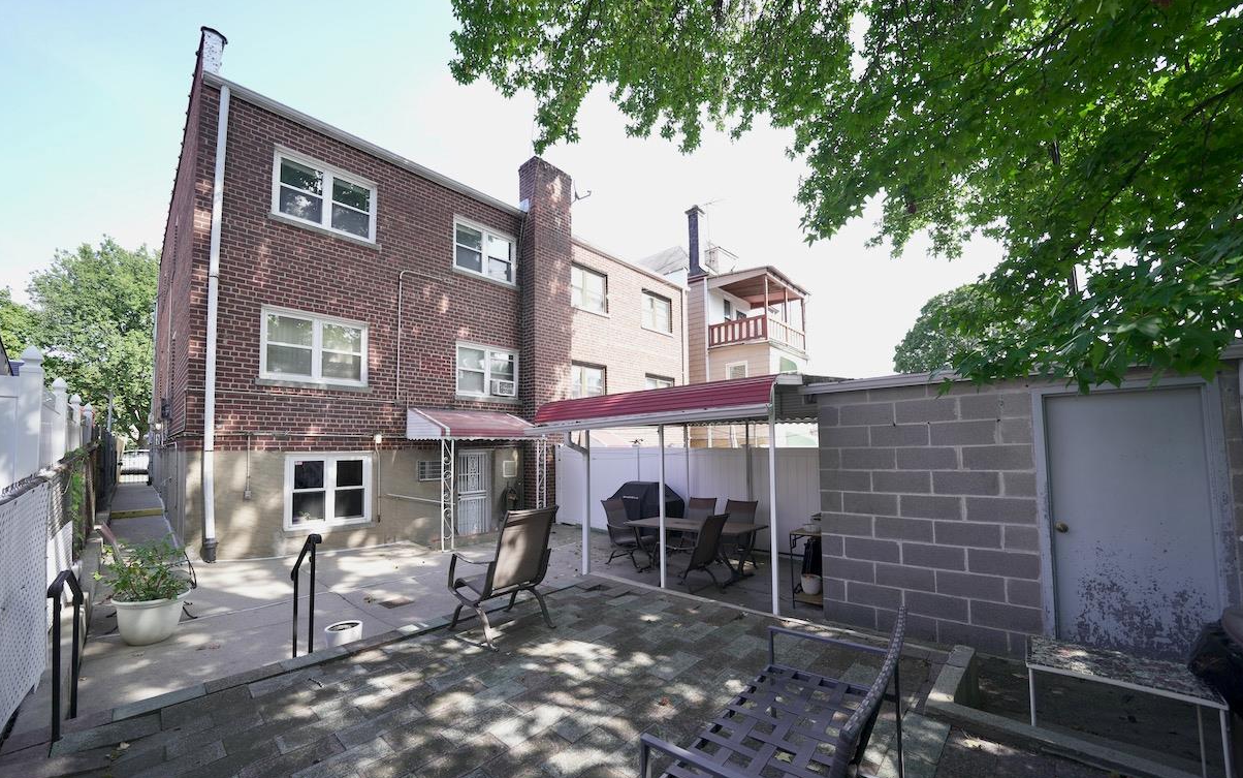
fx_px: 440
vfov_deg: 82.7
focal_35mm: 13
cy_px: 423
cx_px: 607
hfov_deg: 109.3
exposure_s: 1/80
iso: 80
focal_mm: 12
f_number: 4.5
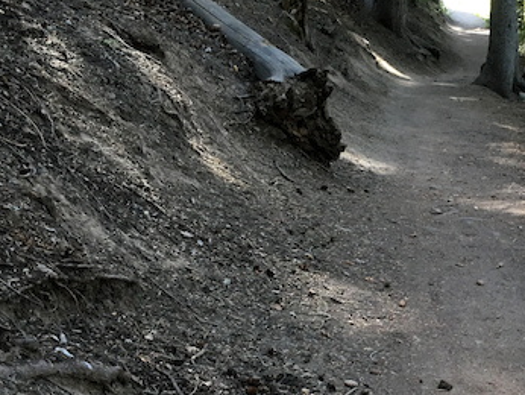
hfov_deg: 28.0
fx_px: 1017
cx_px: 458
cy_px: 295
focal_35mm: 67
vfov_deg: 21.8
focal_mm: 4.15
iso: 40
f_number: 2.2
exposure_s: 1/30
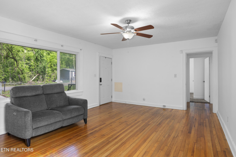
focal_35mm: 20
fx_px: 131
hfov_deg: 84.0
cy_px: 78
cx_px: 118
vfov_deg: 61.9
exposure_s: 1.3
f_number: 9
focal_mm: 20
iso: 100
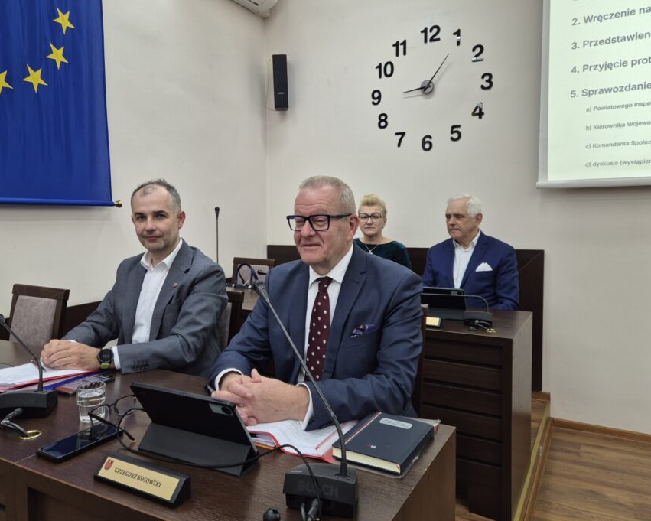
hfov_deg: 64.0
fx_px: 520
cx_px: 310
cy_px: 258
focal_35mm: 27
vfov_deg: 53.2
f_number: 1.8
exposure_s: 1/100
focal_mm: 5.4
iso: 125
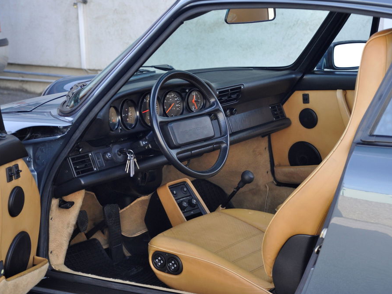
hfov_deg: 23.8
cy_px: 147
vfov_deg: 18.0
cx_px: 214
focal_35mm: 82
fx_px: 929
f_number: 4.8
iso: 500
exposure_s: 1/80
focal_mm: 50
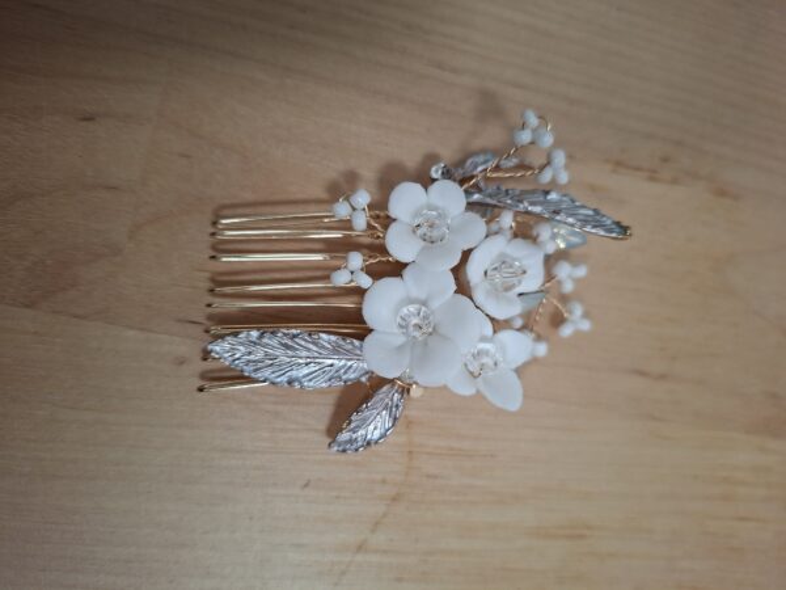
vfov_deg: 58.9
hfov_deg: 73.9
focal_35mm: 23
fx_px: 522
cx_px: 393
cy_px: 295
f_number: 1.8
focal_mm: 5.54
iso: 320
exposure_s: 1/50
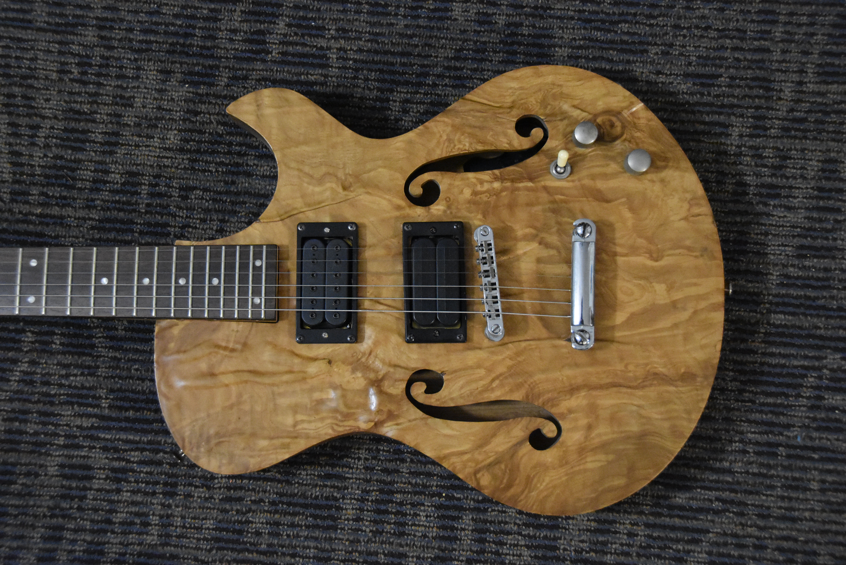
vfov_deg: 25.1
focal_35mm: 54
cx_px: 423
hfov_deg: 36.9
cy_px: 282
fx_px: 1269
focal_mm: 36
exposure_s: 1/60
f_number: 4.2
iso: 8000
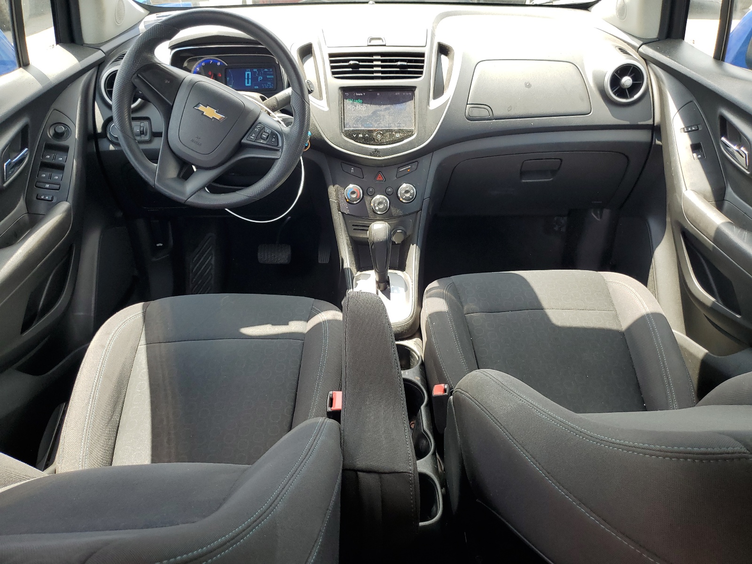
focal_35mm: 26
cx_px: 376
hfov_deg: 67.3
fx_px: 565
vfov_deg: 53.1
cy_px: 282
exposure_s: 1/263
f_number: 1.5
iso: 50
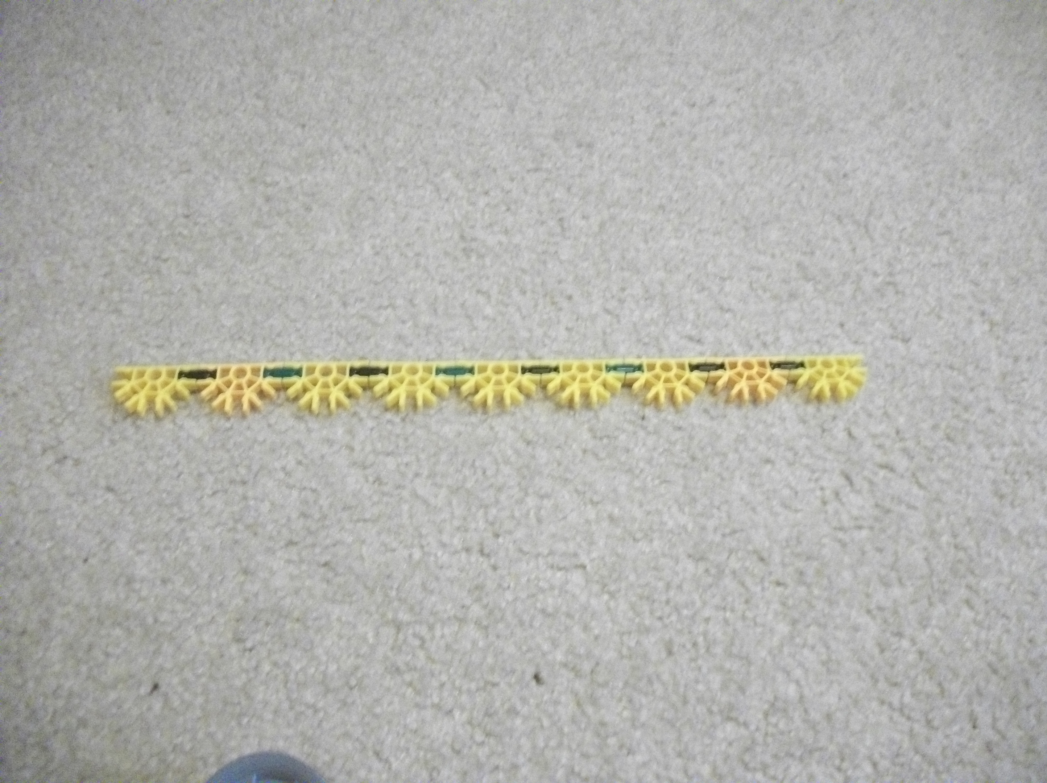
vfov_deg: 44.1
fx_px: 967
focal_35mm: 32
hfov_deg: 56.9
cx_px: 524
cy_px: 392
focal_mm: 5.7
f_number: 2.9
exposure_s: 1/15
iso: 640
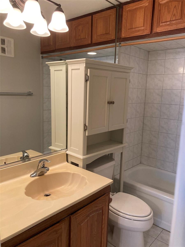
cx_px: 92
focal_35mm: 28
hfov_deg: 49.7
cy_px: 124
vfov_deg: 63.4
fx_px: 200
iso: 160
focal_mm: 3.99
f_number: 1.8
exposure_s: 1/60
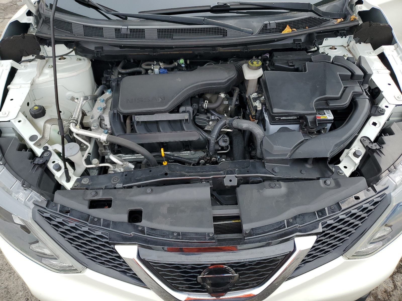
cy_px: 150
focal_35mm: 26
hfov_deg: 67.3
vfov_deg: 53.1
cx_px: 201
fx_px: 302
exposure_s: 1/1111
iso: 50
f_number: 1.5
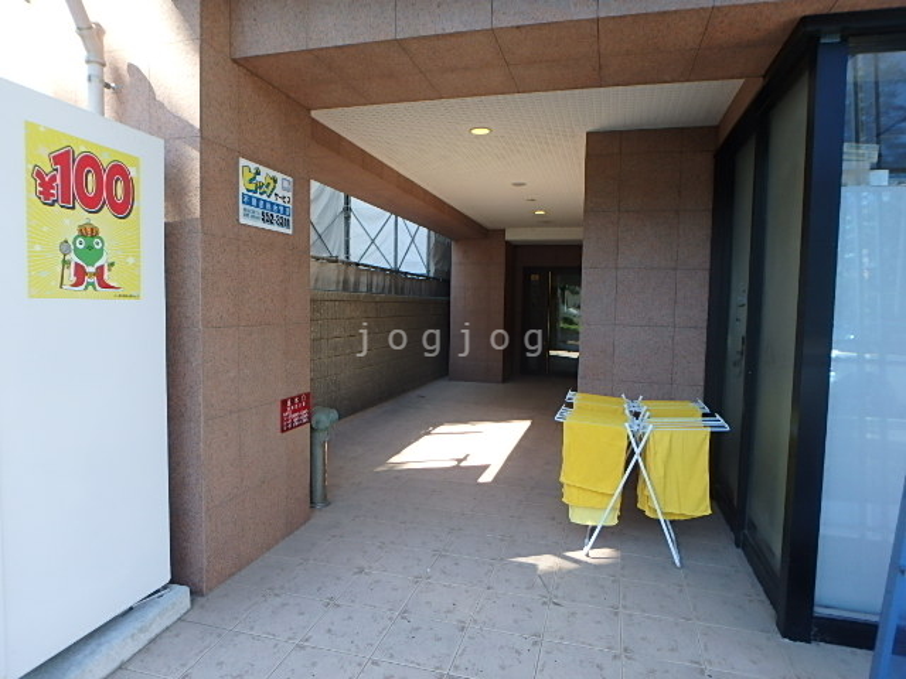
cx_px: 453
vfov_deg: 63.4
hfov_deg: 79.0
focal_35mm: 21
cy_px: 340
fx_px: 550
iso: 125
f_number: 3.5
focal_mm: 3.7
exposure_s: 1/160
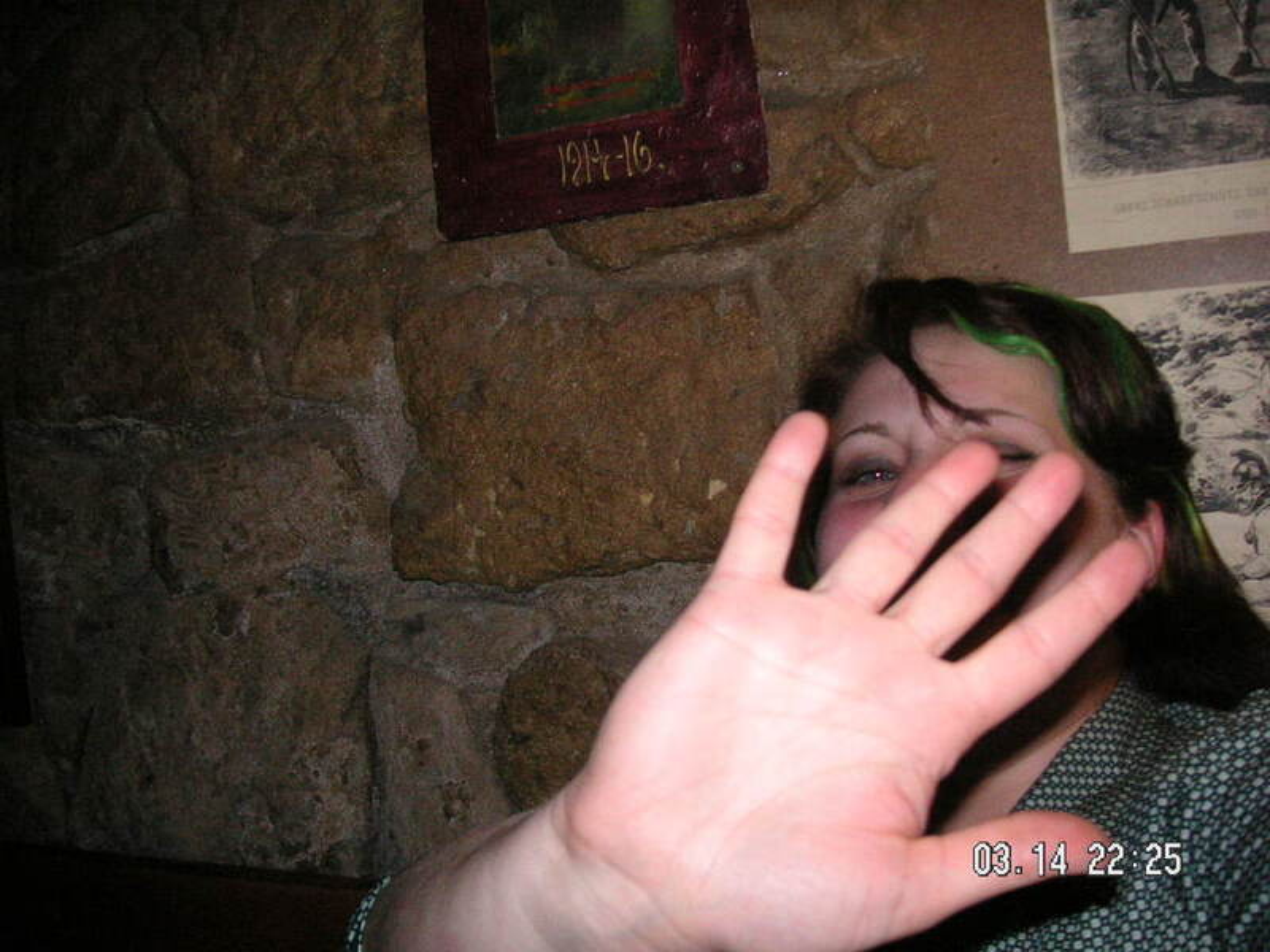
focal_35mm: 37
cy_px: 476
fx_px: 1357
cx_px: 635
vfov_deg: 38.7
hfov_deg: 50.1
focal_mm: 6.1
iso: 160
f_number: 2.8
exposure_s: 1/45
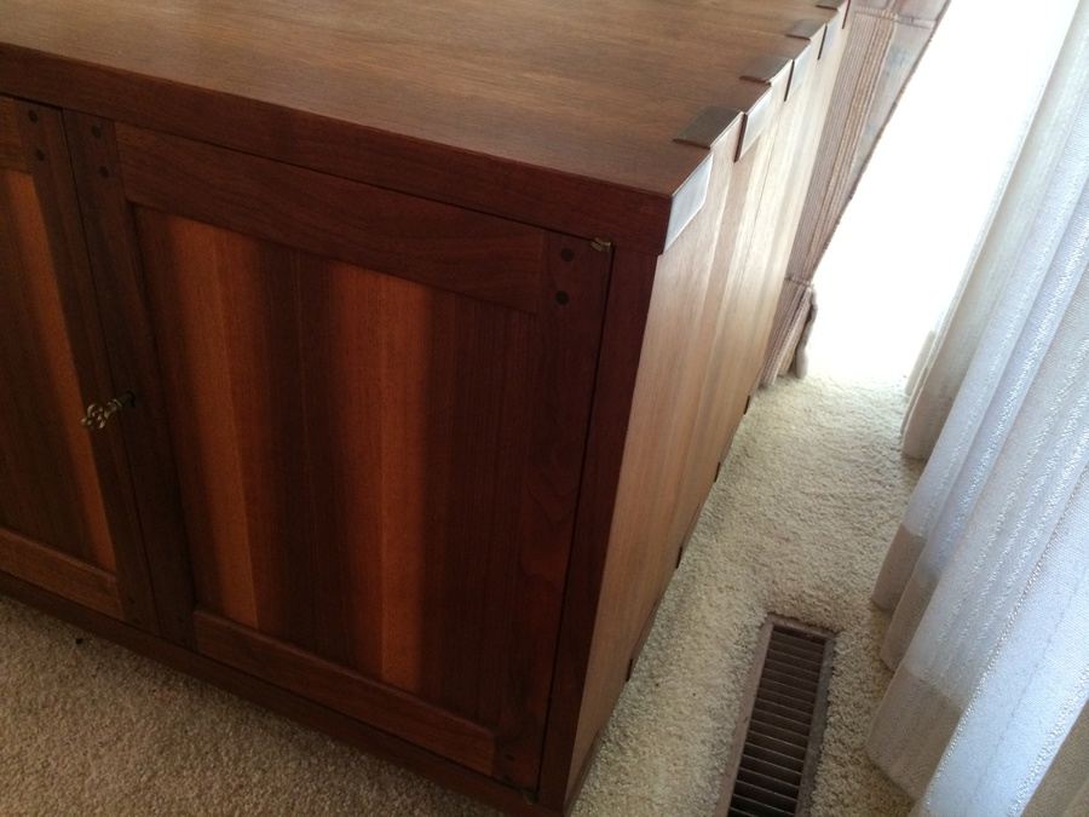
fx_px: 944
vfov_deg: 46.8
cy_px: 408
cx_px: 544
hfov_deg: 60.0
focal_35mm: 30
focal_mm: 4.12
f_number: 2.2
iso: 200
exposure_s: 1/30
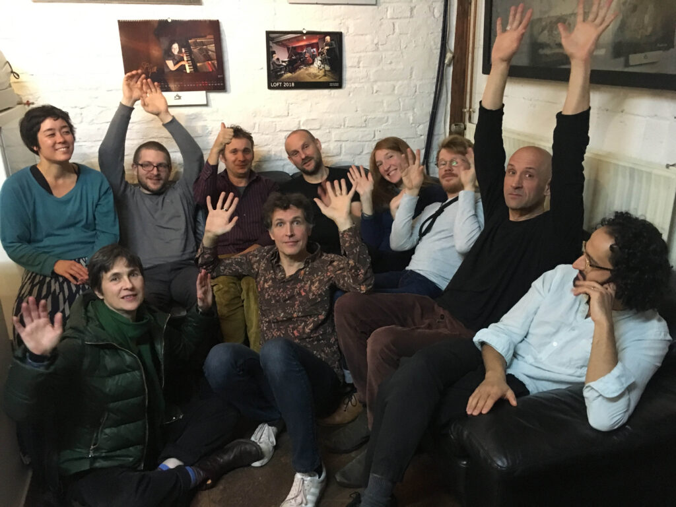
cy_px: 254
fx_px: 566
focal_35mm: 29
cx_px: 338
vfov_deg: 48.2
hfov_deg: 61.7
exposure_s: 1/17
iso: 320
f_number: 2.2
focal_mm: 4.15
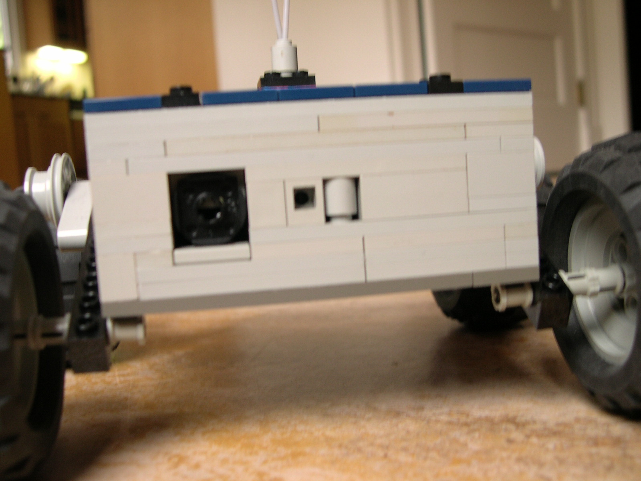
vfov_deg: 37.7
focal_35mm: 38
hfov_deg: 49.0
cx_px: 320
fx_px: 704
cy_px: 240
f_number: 2.8
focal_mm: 8
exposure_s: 1/7.6
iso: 100
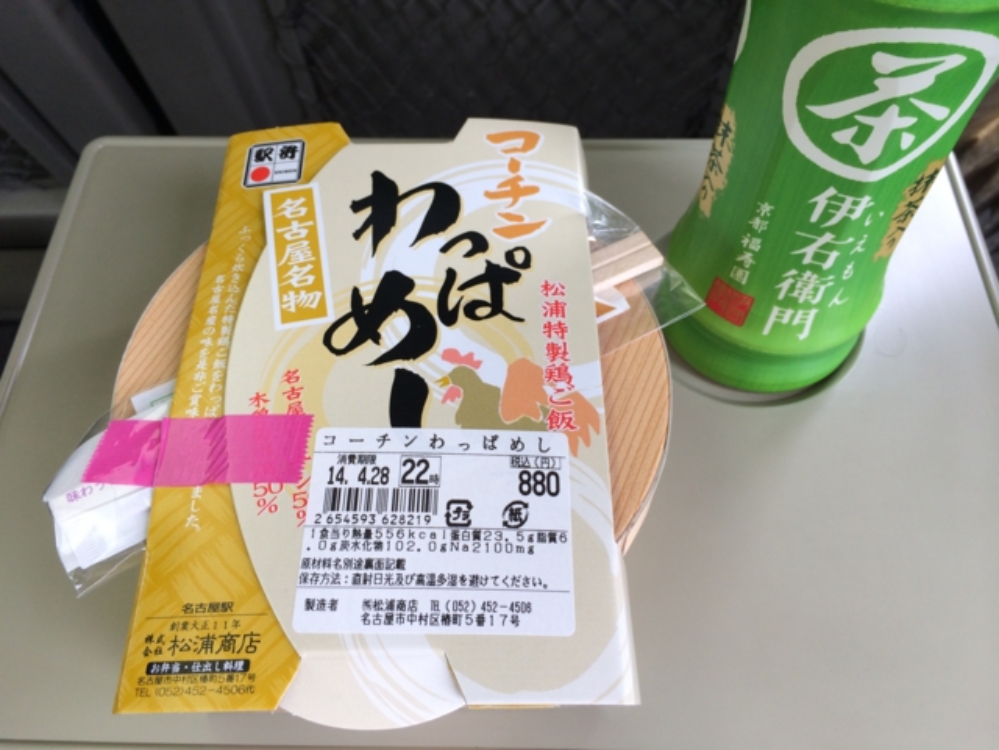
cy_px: 375
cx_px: 500
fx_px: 866
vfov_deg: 46.8
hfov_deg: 60.0
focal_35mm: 30
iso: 40
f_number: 2.2
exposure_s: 1/120
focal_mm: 4.12
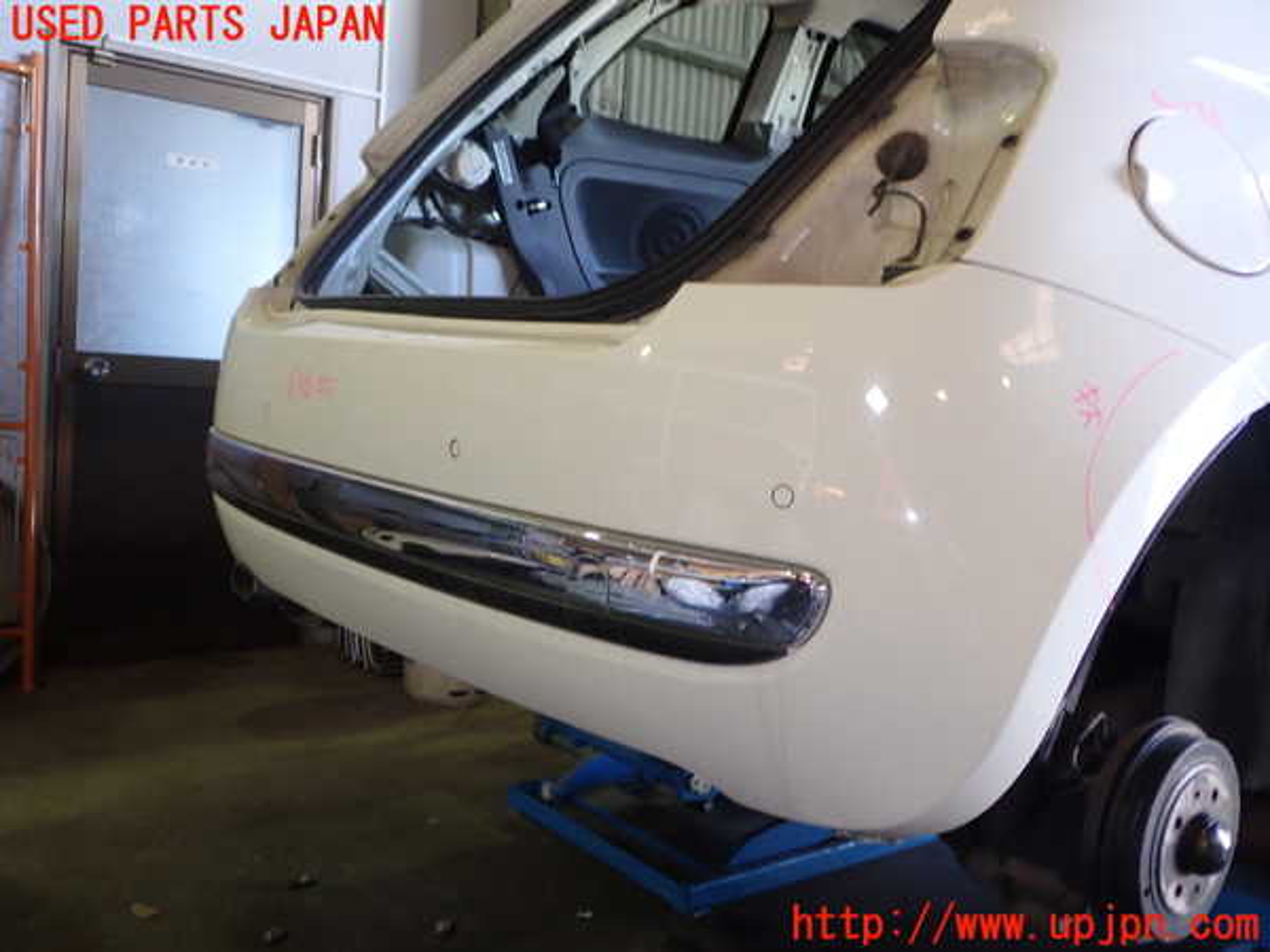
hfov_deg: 56.8
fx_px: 1174
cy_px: 476
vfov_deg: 44.2
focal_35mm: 32
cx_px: 635
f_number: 2.4
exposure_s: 1/40
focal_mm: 5.79
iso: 200
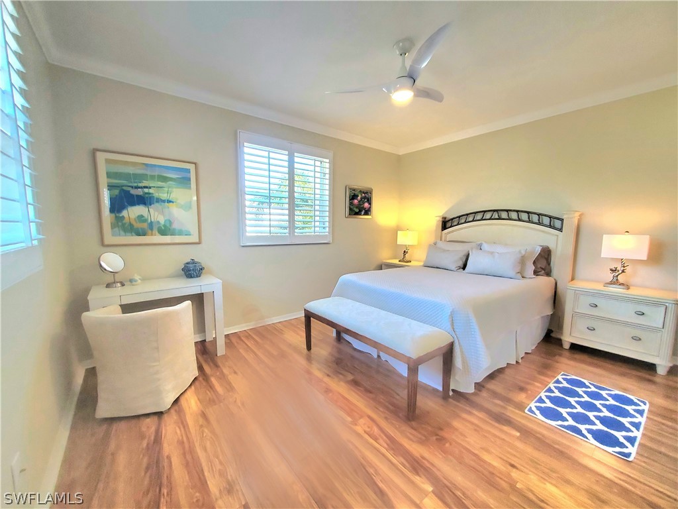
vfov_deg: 89.9
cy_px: 254
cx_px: 339
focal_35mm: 13
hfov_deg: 106.2
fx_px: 255
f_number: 2.2
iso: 125
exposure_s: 1/60.2
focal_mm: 1.8
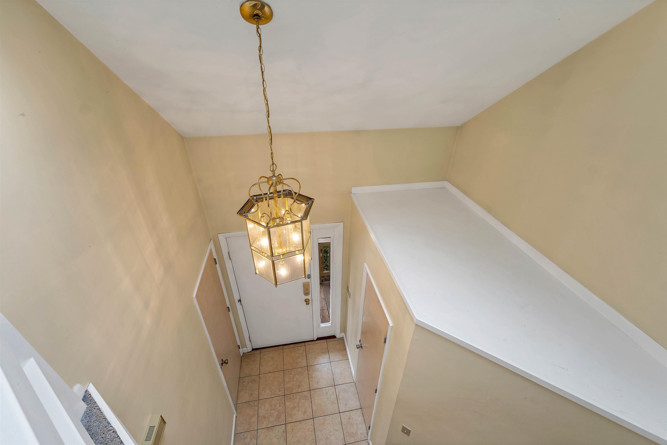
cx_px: 334
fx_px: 259
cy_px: 222
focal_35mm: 14
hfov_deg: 104.3
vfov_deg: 81.2
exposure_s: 1/30
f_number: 8
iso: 400
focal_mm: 14
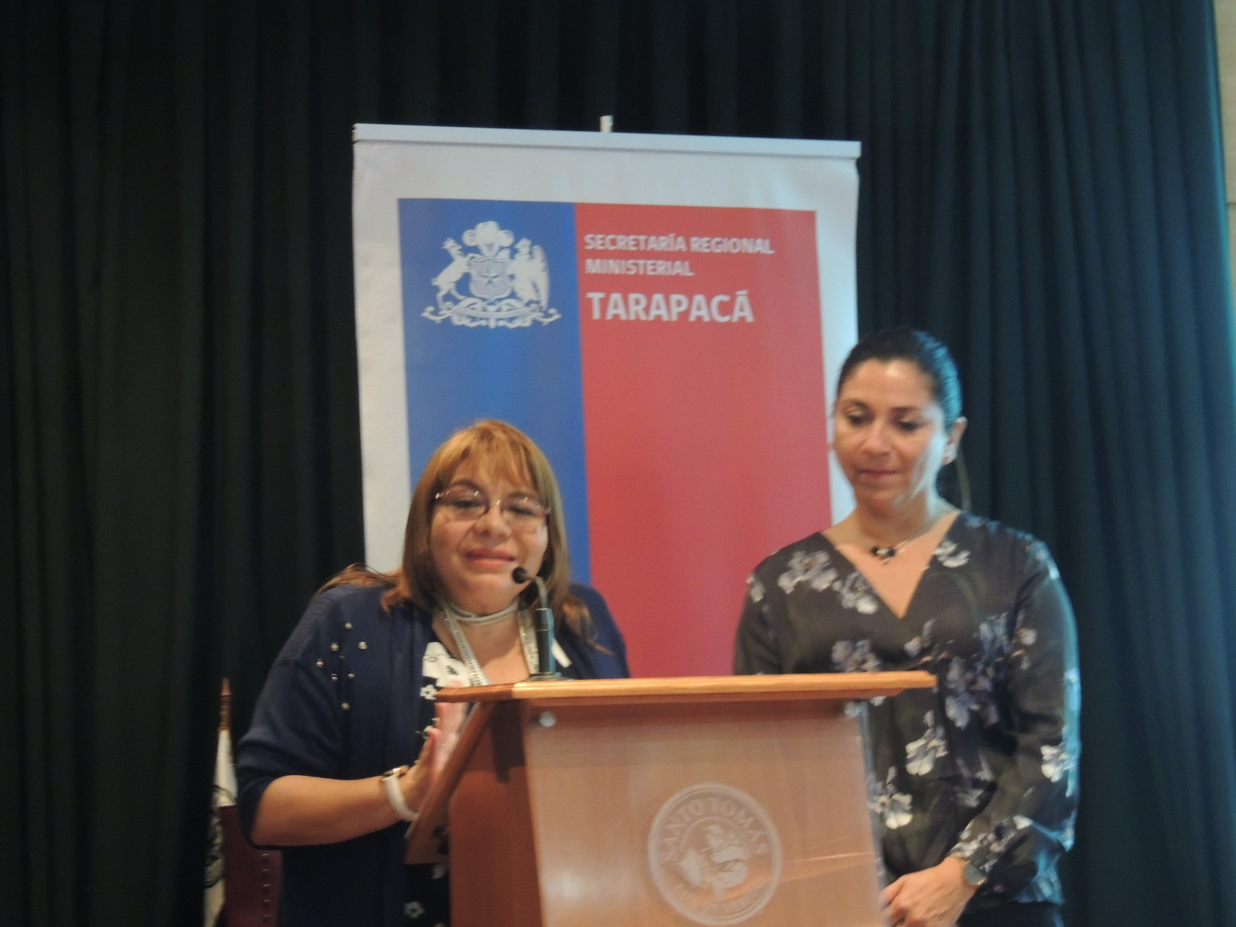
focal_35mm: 145
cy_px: 464
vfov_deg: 10.2
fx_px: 5177
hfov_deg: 13.6
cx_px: 618
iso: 800
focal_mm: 25.8
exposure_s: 1/5
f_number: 4.4
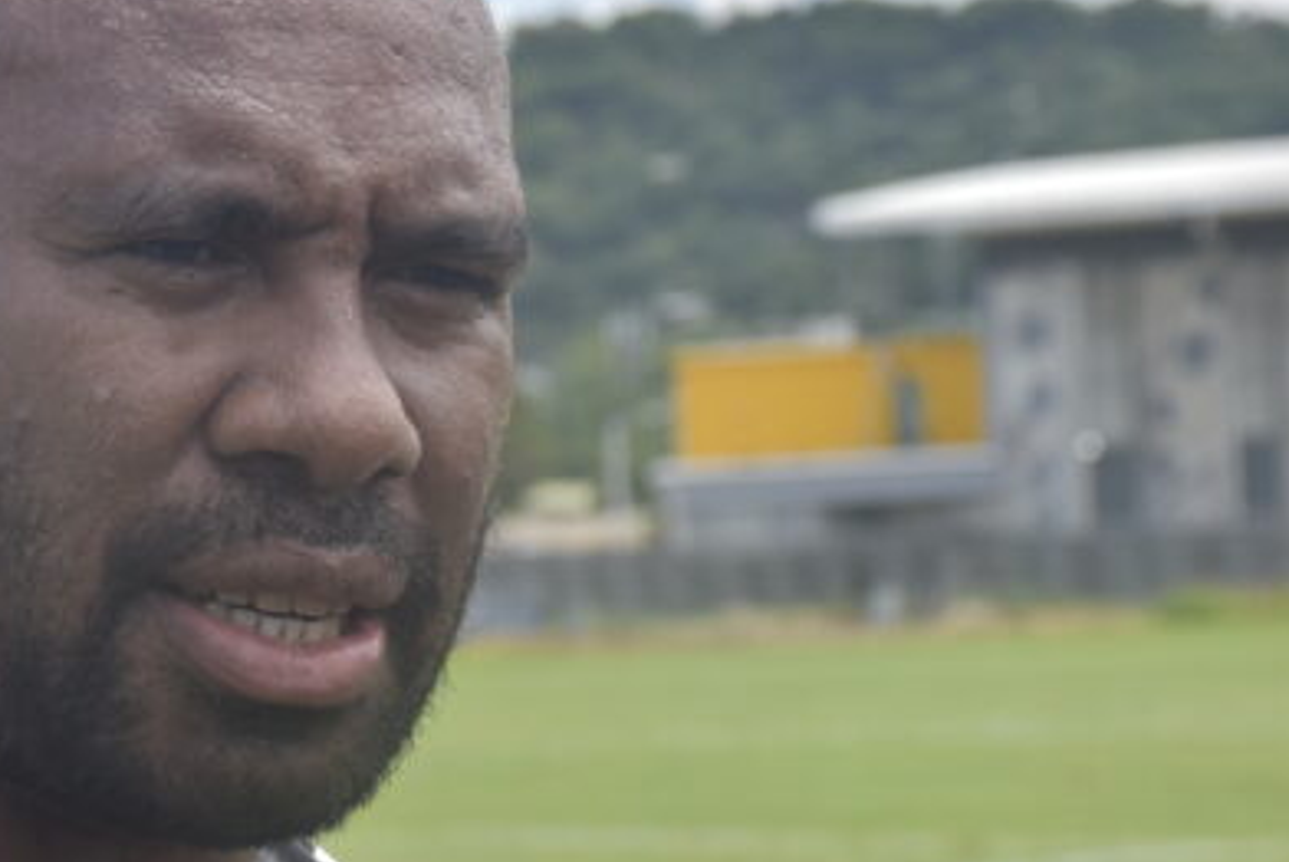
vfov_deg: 8.3
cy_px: 451
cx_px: 155
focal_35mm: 165
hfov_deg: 12.4
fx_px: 5912
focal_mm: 62
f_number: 8
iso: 200
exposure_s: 1/400
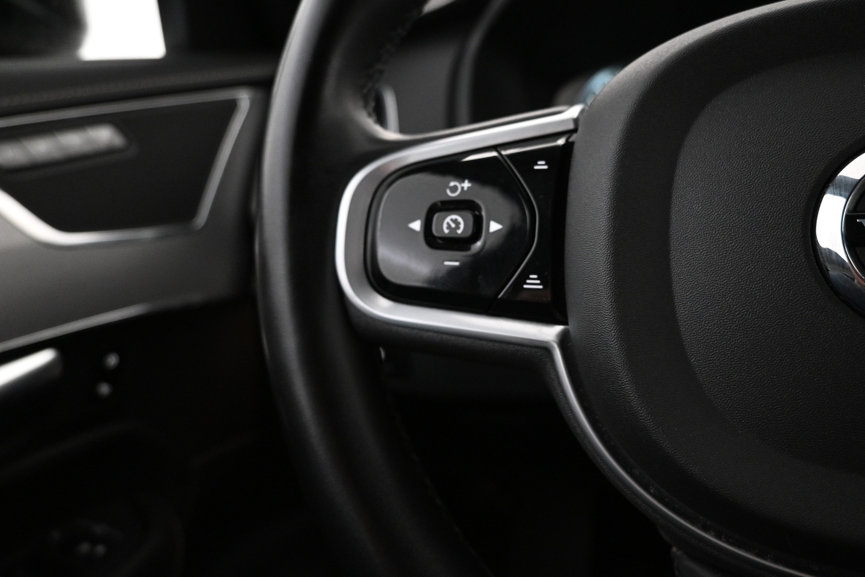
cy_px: 273
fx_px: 649
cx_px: 458
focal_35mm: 27
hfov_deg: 67.3
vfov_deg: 47.9
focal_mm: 16
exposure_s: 1/30
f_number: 3.5
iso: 1600
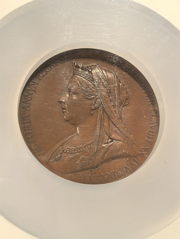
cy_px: 120
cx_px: 90
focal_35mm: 54
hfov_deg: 27.0
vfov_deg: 35.5
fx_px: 374
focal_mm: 6.98
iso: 200
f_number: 2
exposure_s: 1/50
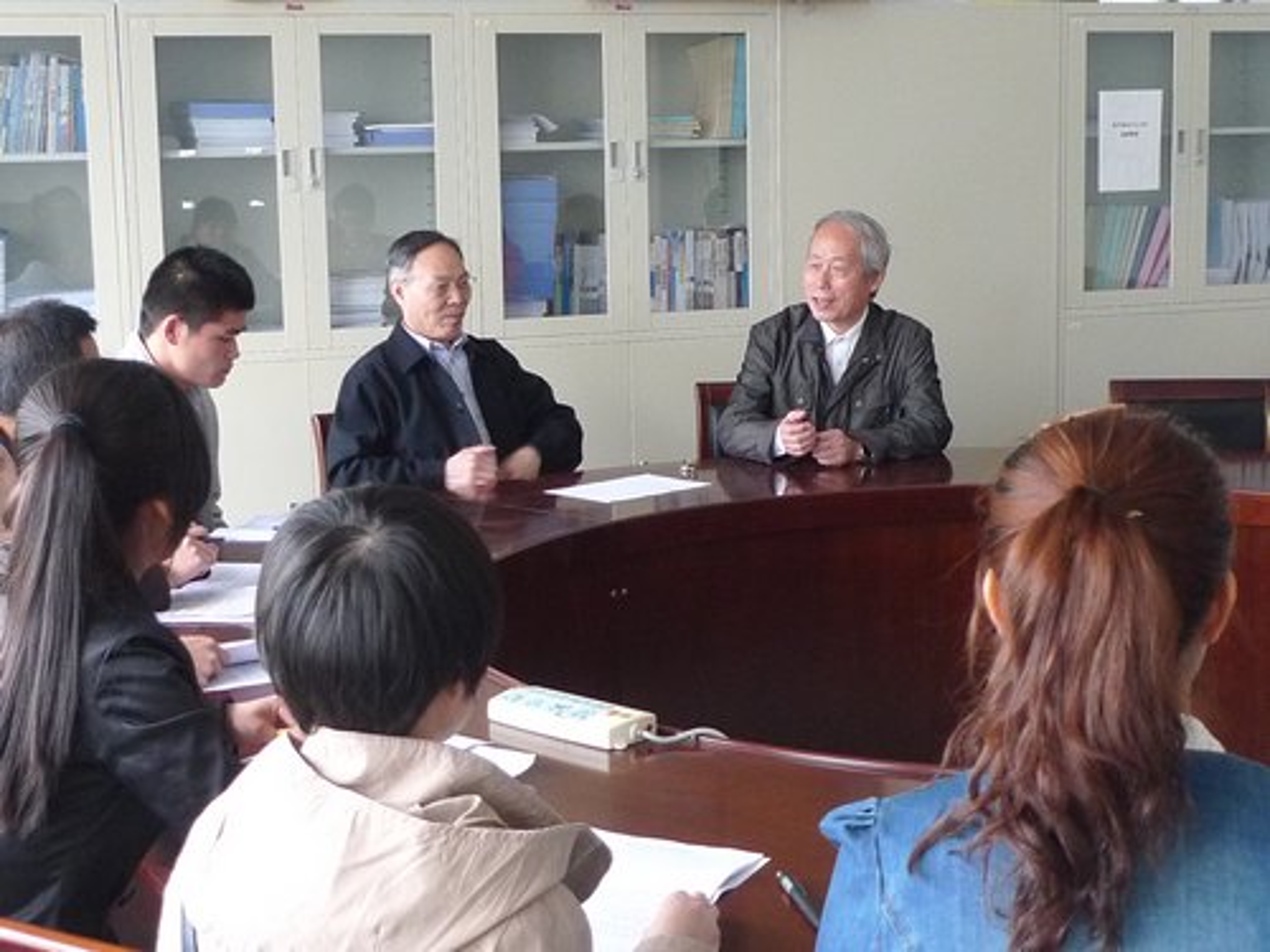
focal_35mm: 57
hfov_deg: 33.8
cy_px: 476
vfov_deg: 25.7
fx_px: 2091
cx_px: 635
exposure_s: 1/40
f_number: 2.2
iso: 320
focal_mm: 6.8
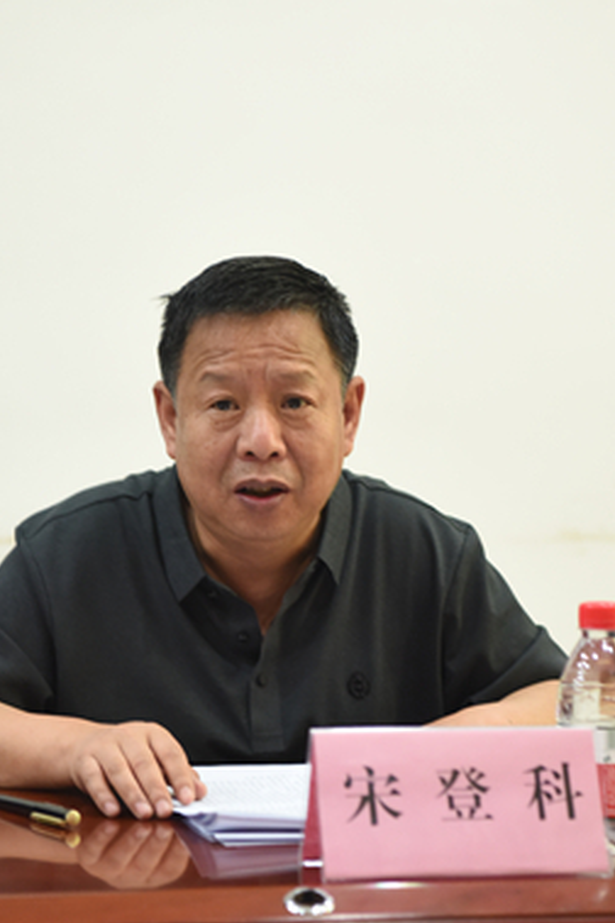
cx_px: 264
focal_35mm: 111
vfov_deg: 18.4
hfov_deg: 12.3
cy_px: 469
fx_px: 2844
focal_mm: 70
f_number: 3.5
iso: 2000
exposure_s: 1/50
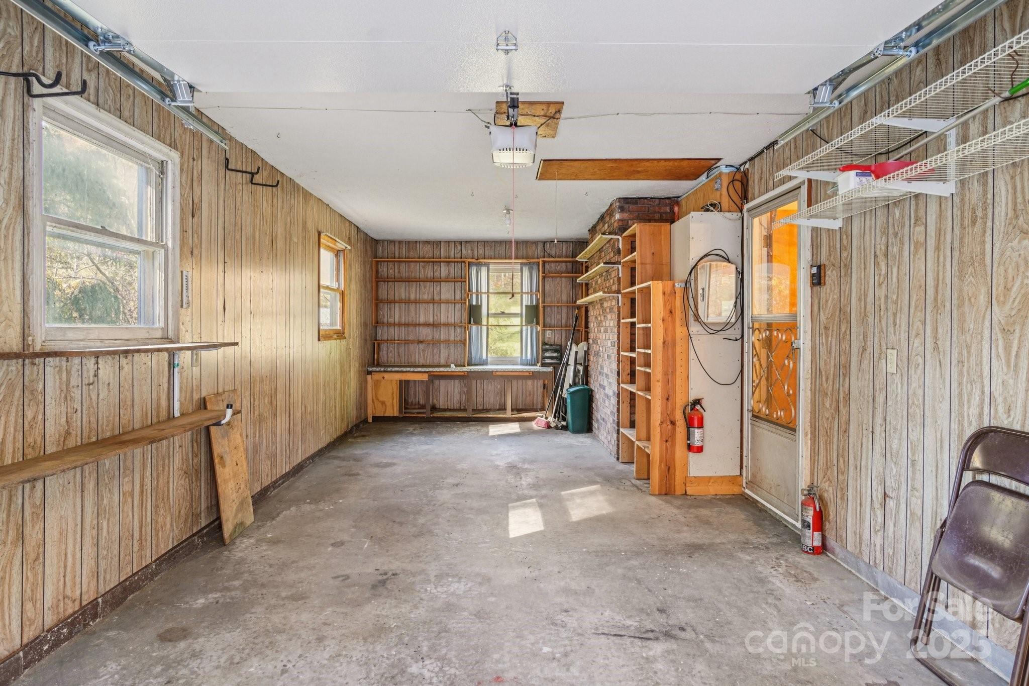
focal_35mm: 20
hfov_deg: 85.4
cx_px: 514
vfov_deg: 63.2
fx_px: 557
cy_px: 343
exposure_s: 1/4
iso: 400
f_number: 8
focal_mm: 13
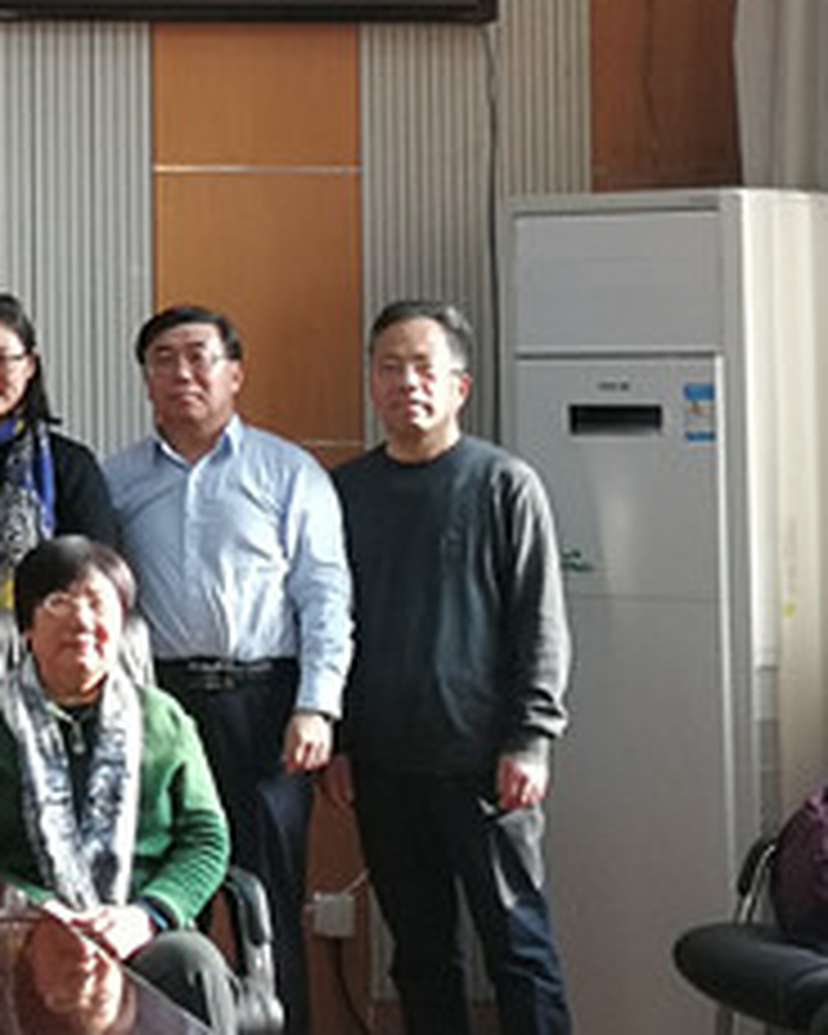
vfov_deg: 16.0
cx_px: -644
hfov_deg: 12.0
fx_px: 3645
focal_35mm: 119
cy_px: 130
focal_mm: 3.95
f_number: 2.2
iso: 125
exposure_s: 1/50
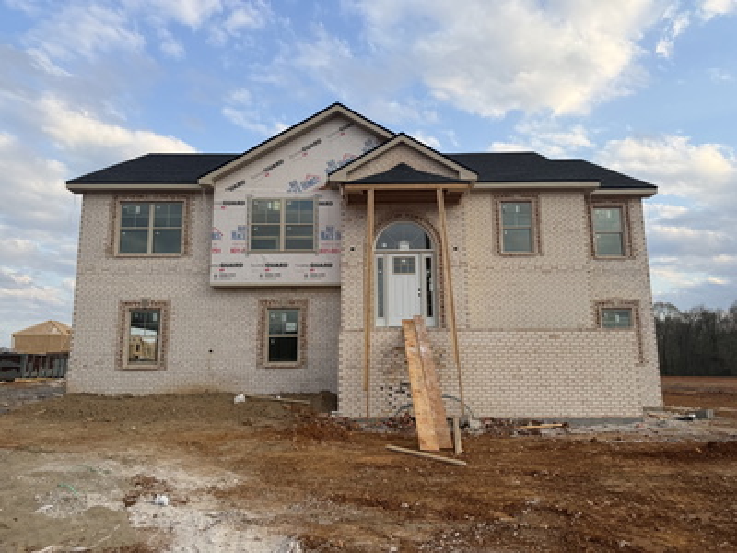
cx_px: 368
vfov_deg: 56.8
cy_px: 276
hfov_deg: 71.6
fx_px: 511
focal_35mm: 24
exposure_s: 1/1653
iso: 80
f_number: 1.78
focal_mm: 6.76
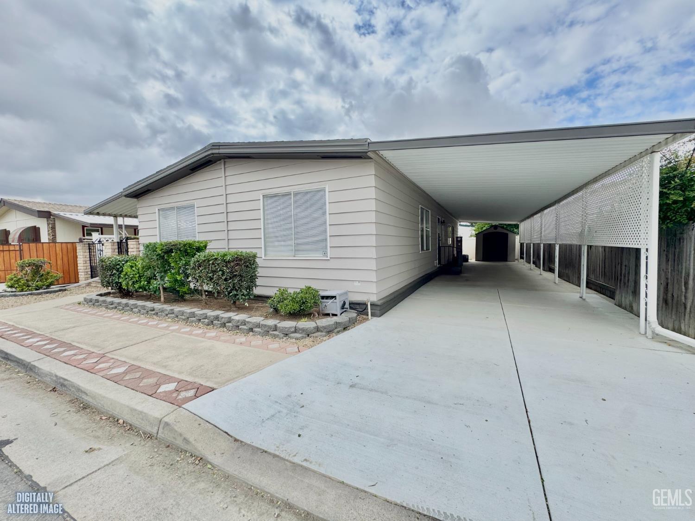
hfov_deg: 102.1
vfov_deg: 85.7
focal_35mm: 14
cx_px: 348
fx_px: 281
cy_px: 260
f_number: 2.2
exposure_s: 1/993
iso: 40
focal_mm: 2.22
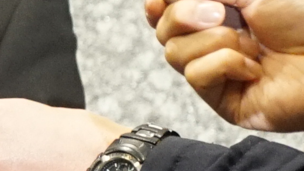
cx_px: -358
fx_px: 4449
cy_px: 99
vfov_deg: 2.2
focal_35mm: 552
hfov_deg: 3.9
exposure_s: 1/160
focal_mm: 70
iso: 5000
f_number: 4
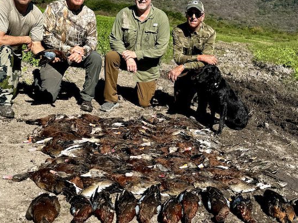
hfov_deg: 52.3
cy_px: 99
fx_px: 301
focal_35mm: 35
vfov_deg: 40.6
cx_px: 179
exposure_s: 1/4310
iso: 80
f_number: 1.78
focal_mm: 6.86
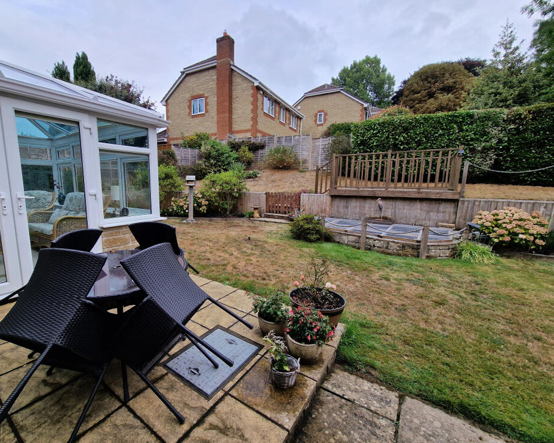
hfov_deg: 100.4
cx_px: 250
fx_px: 229
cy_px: 223
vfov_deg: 88.0
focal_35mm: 14
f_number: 2.2
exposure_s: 1/1396
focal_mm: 2.2
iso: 50
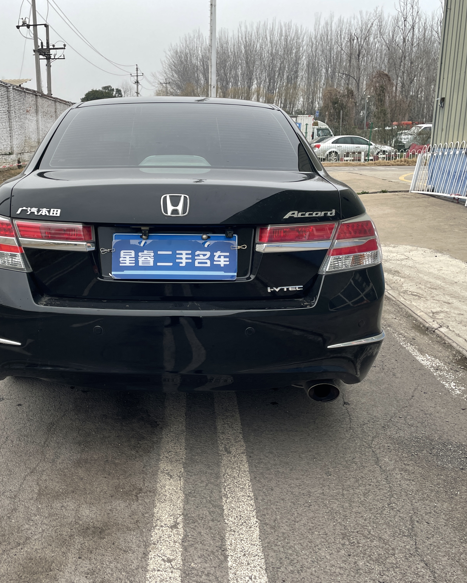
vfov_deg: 52.8
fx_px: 587
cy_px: 291
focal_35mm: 34
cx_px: 169
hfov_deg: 43.0
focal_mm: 4.2
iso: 32
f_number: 1.6
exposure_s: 1/121
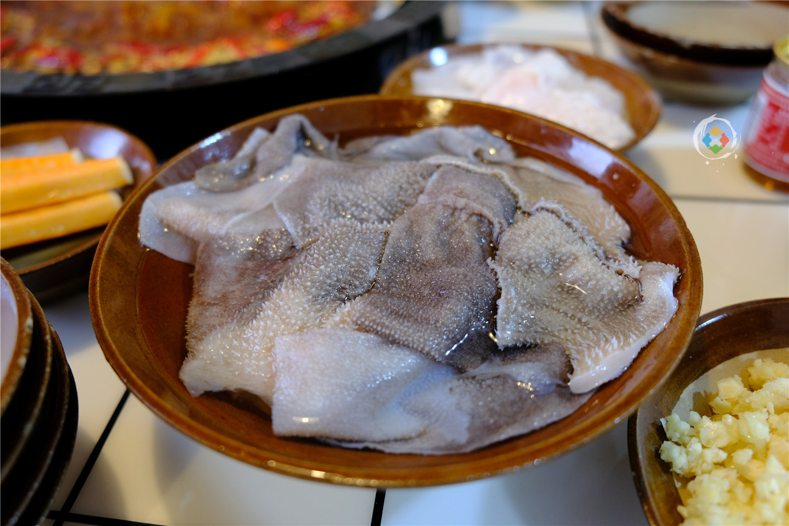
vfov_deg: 45.0
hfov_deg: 63.7
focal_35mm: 29
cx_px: 394
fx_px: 636
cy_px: 263
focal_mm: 19.6
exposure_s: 1/40
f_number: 2.8
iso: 800
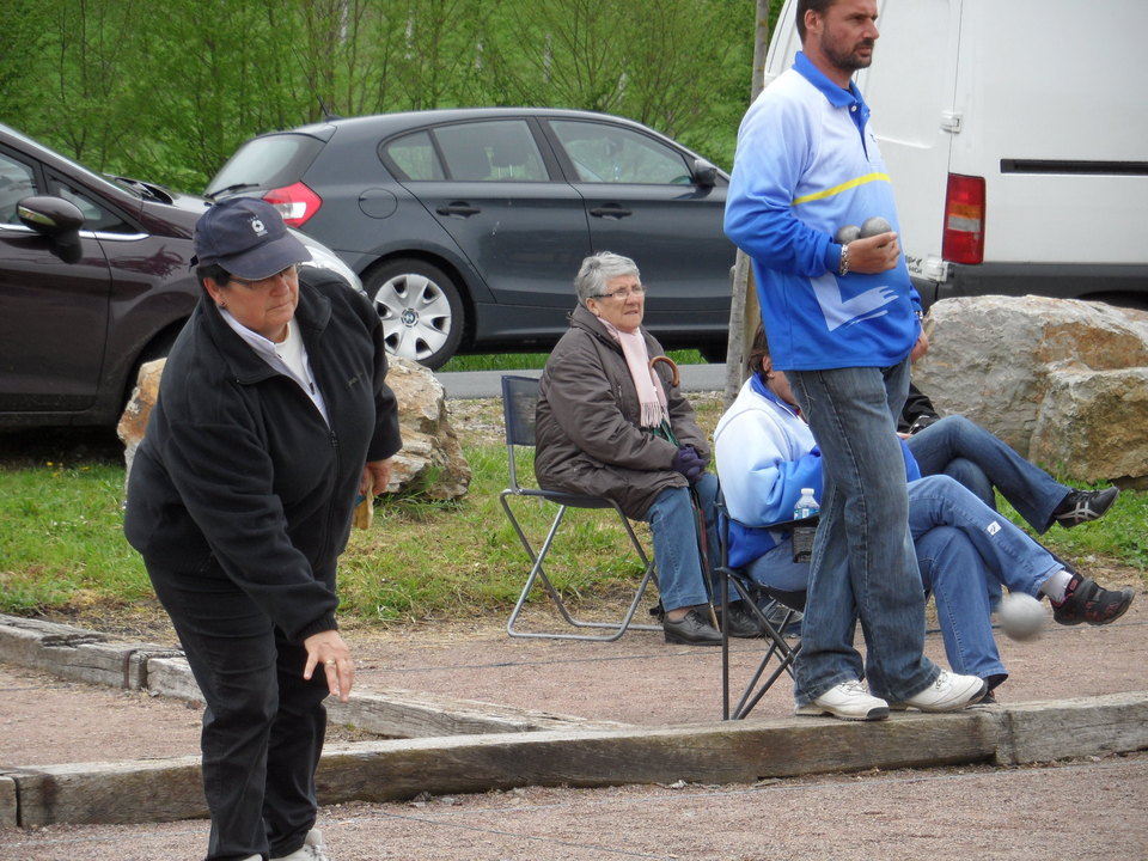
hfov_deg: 11.0
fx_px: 5969
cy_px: 430
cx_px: 574
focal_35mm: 180
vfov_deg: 8.2
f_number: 4.4
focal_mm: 29.7
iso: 100
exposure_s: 1/180
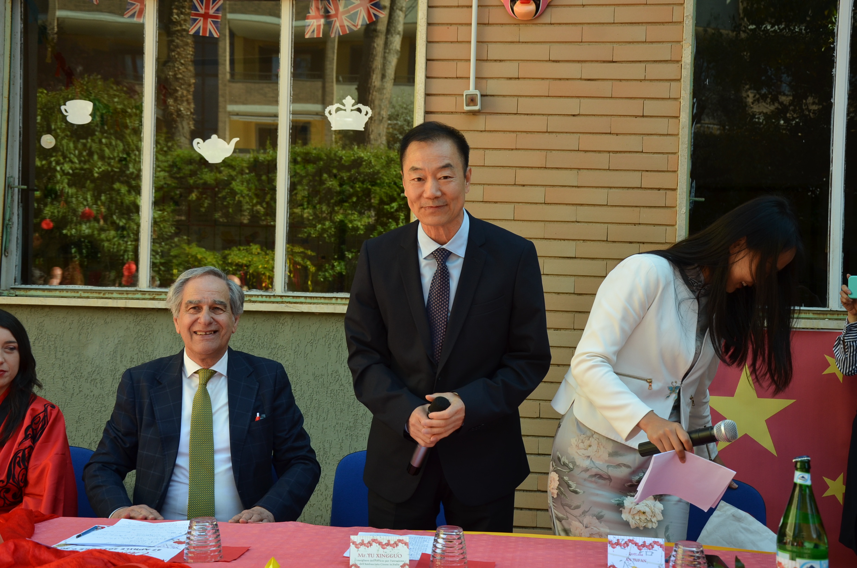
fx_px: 1212
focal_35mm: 51
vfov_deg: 26.4
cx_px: 428
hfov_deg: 39.0
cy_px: 284
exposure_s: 1/250
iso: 400
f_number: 5.6
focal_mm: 34
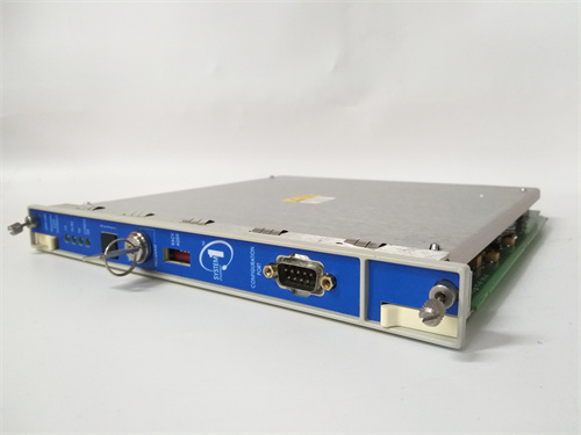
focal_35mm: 26
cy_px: 218
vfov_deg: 53.1
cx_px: 290
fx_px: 436
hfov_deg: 67.3
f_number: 1.8
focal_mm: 3.63
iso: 267
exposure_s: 1/30
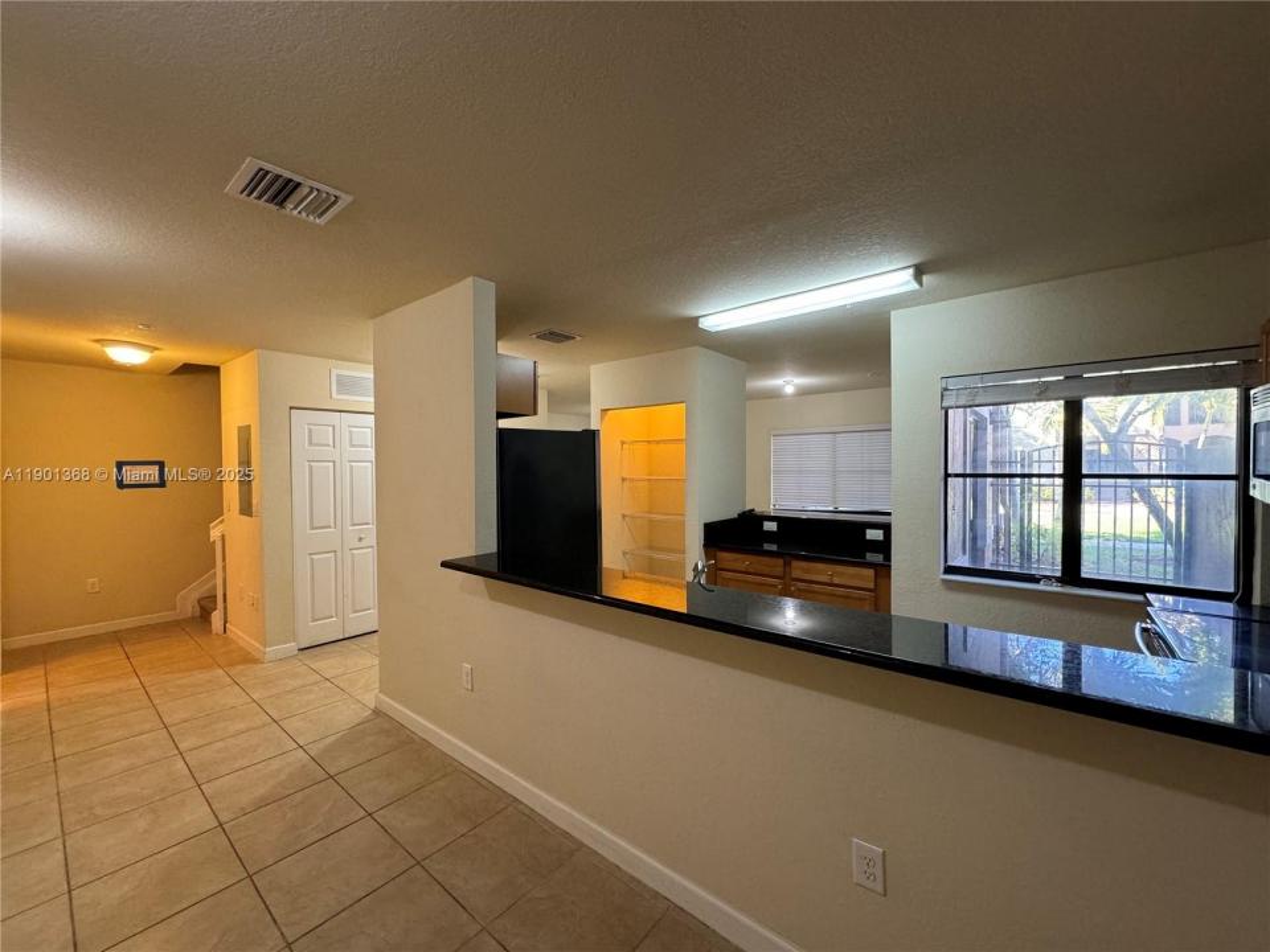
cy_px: 476
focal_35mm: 14
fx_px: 514
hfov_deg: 102.1
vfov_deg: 85.7
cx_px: 635
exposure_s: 1/60
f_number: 2.2
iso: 250
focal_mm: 2.22
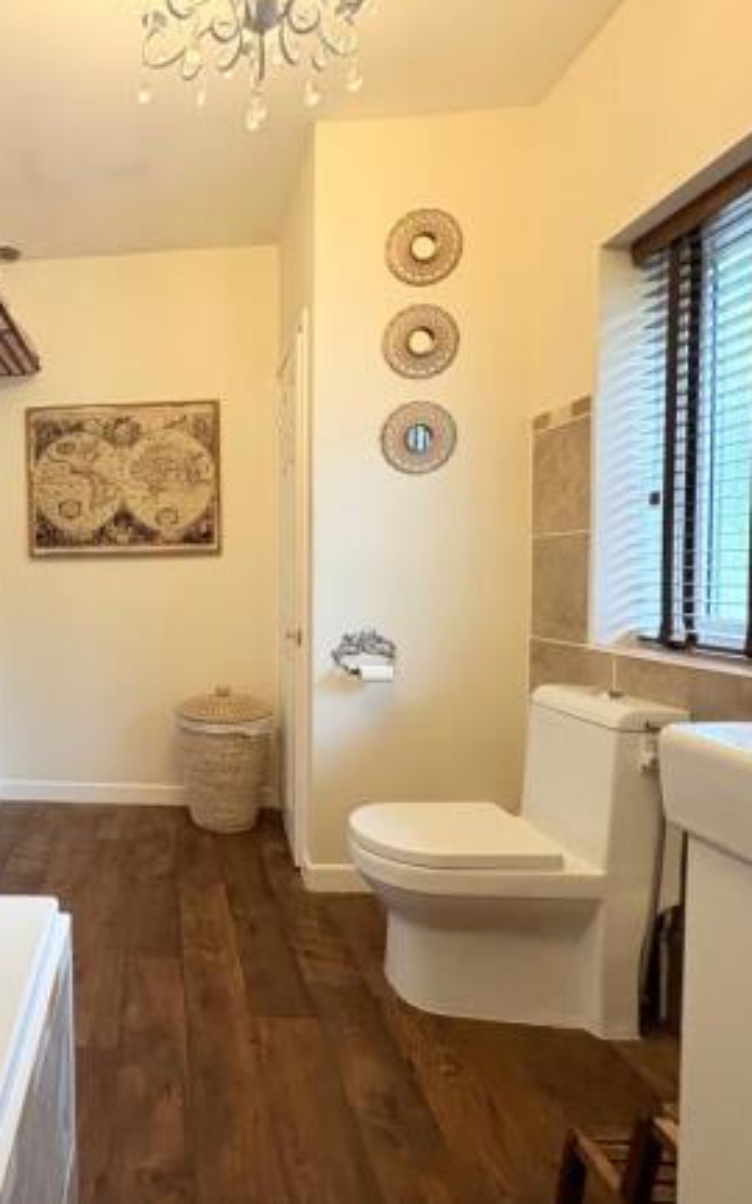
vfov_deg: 85.1
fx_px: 656
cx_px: 104
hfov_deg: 53.7
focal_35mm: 20
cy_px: 601
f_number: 2.2
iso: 250
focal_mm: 2.22
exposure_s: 1/50
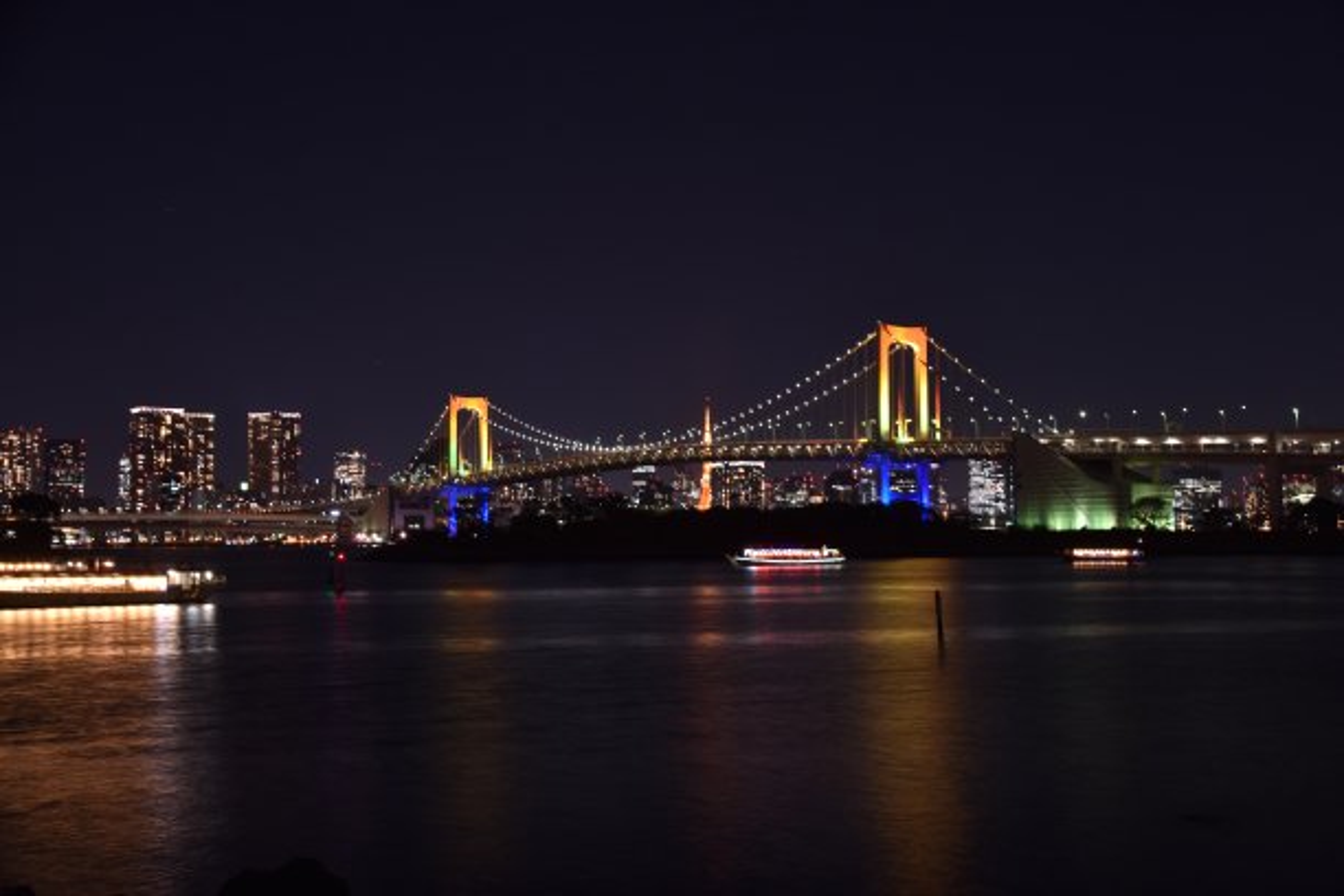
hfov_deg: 41.1
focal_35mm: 48
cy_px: 448
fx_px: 1792
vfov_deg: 28.1
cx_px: 672
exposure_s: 3
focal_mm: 32
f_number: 8
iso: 200
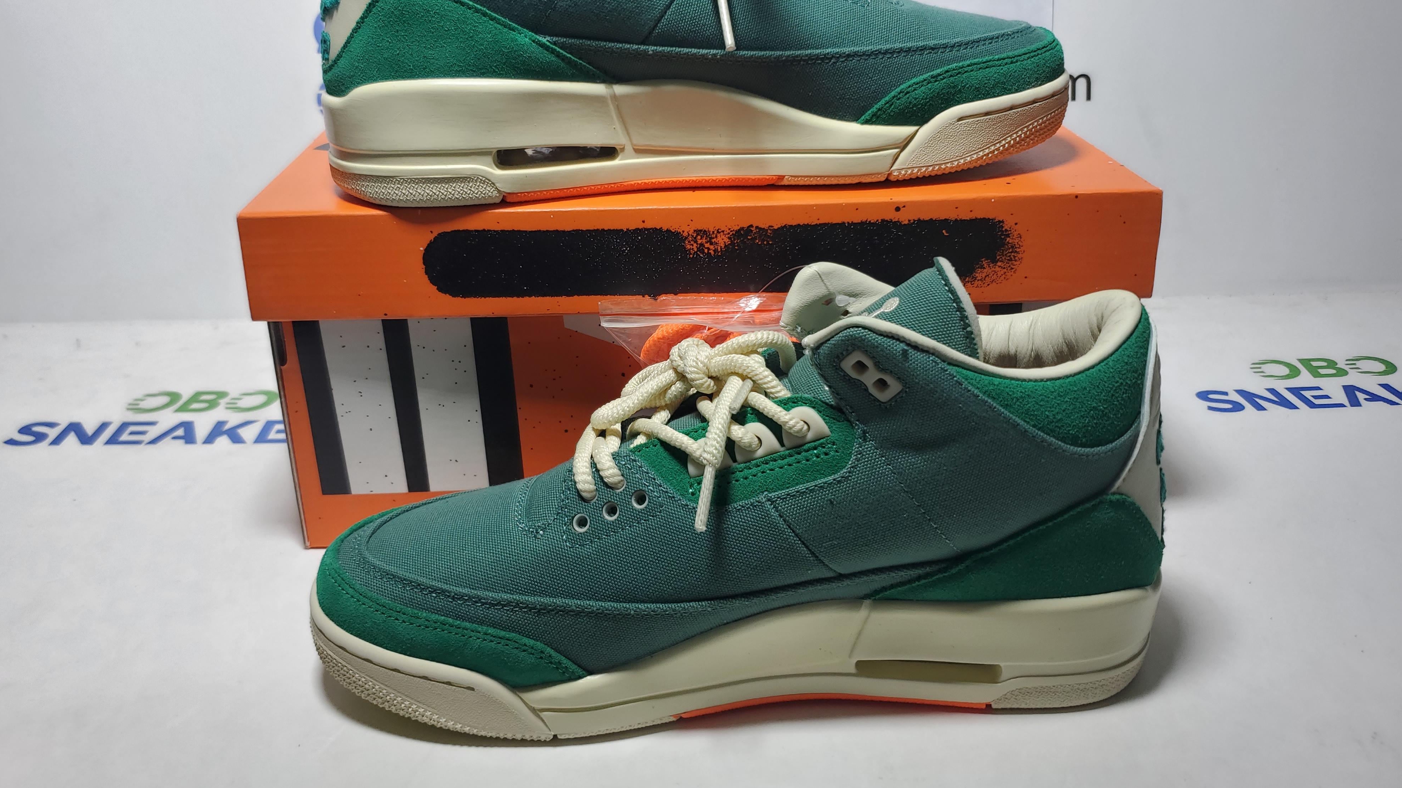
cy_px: 299
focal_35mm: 29
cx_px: 688
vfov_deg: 39.9
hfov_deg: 66.1
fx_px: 1078
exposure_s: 1/375
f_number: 1.5
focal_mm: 4.3
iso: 50
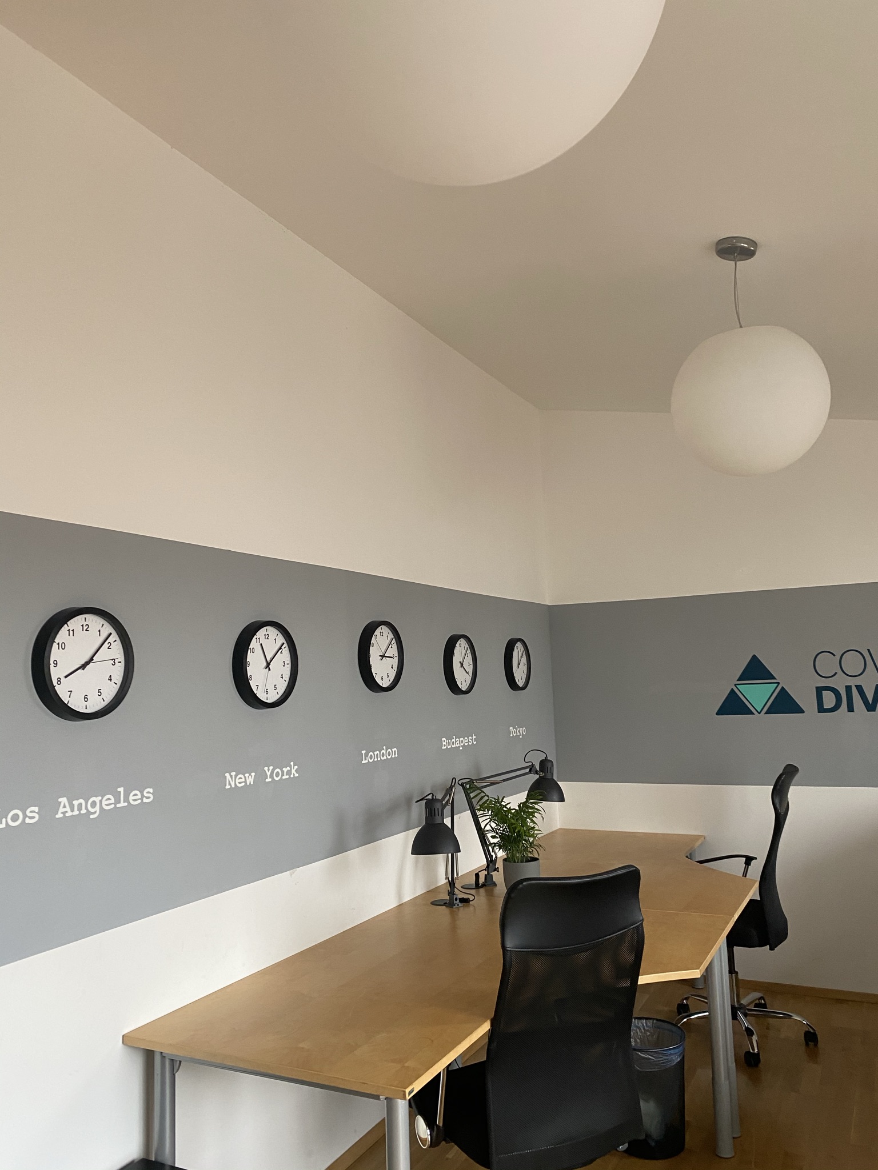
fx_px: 879
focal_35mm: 26
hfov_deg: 53.1
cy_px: 585
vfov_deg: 67.3
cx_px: 439
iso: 125
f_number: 1.8
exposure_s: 1/60
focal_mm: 4.25
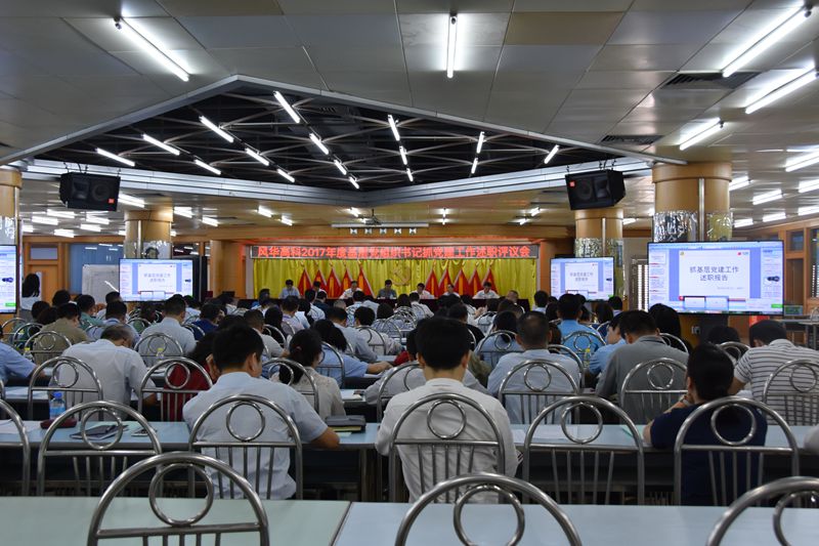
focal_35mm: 36
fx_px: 819
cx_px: 410
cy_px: 273
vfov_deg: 36.9
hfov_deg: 53.1
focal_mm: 24
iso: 640
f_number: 5.6
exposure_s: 1/80
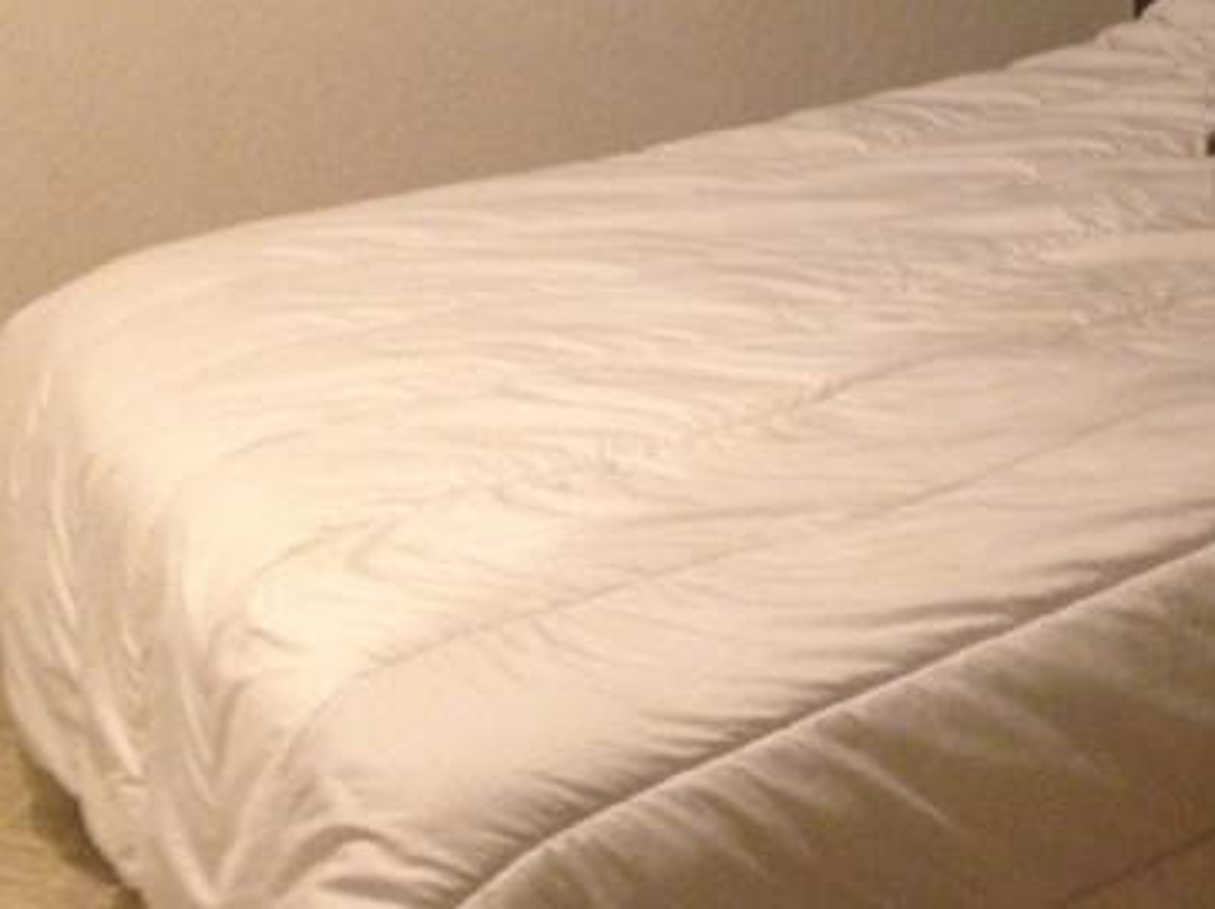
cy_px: 265
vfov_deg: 20.3
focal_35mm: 72
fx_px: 2525
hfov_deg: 26.6
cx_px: 943
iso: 320
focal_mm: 4.12
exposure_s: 1/20
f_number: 2.4
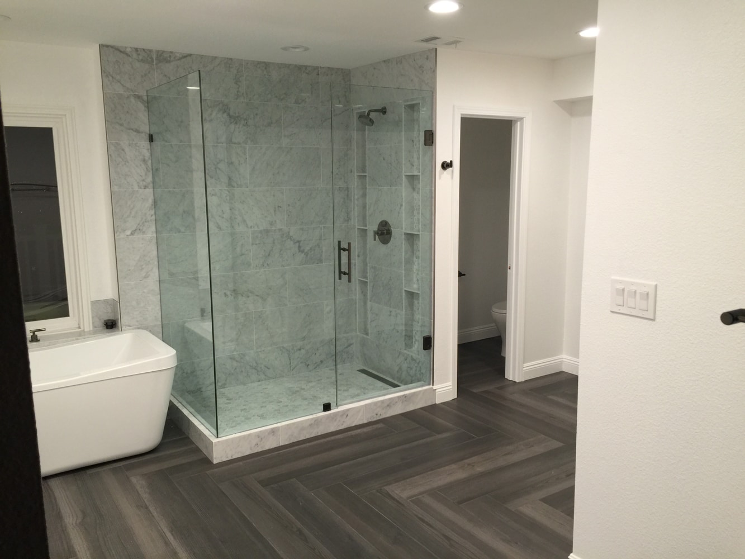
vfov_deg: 48.2
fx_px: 624
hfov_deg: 61.7
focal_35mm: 29
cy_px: 280
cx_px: 372
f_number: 2.2
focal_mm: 4.15
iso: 50
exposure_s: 1/30
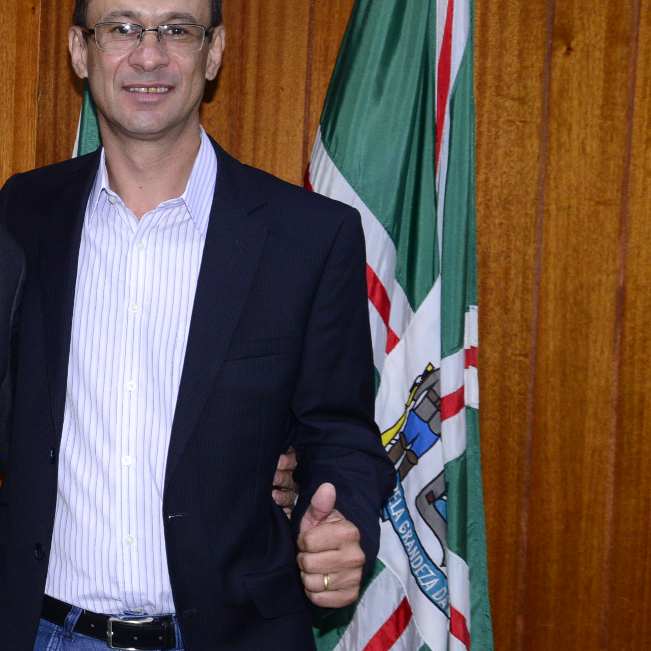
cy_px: 316
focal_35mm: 80
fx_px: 1702
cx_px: 4
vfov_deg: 21.7
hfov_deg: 20.9
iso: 2500
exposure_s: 1/60
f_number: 6.3
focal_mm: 40
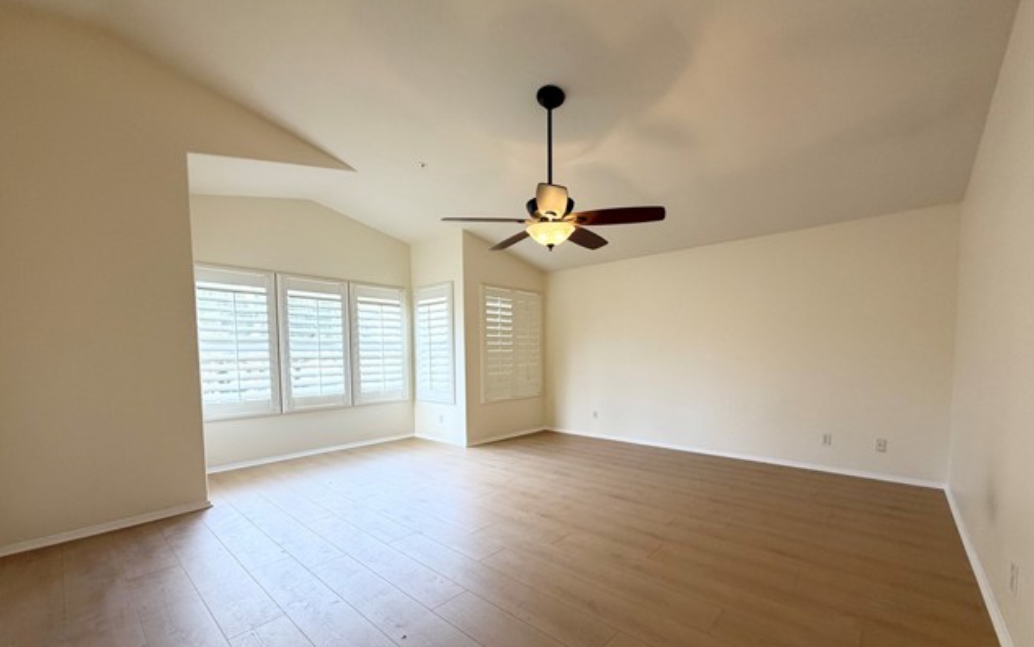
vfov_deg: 74.3
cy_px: 377
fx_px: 423
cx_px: 515
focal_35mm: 15
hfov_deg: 101.4
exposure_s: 1/120
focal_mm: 2.22
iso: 160
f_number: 2.2
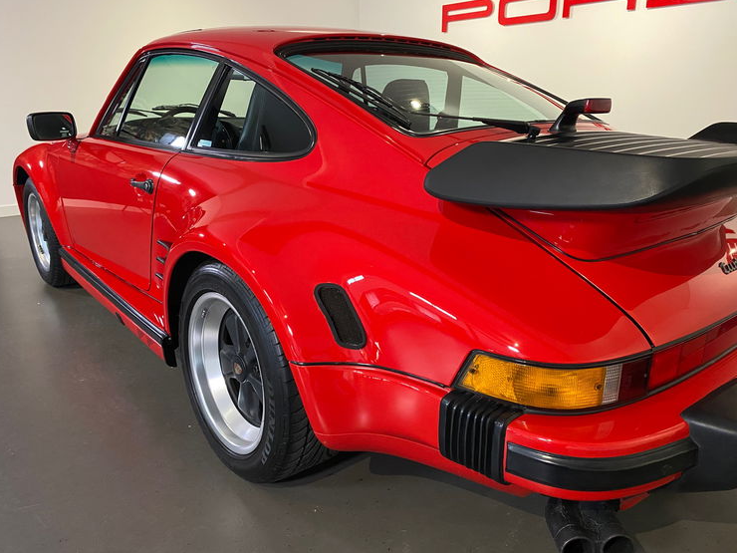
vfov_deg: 51.4
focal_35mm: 27
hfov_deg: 65.3
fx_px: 575
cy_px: 275
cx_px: 370
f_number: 1.8
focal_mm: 4.25
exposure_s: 1/44
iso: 500
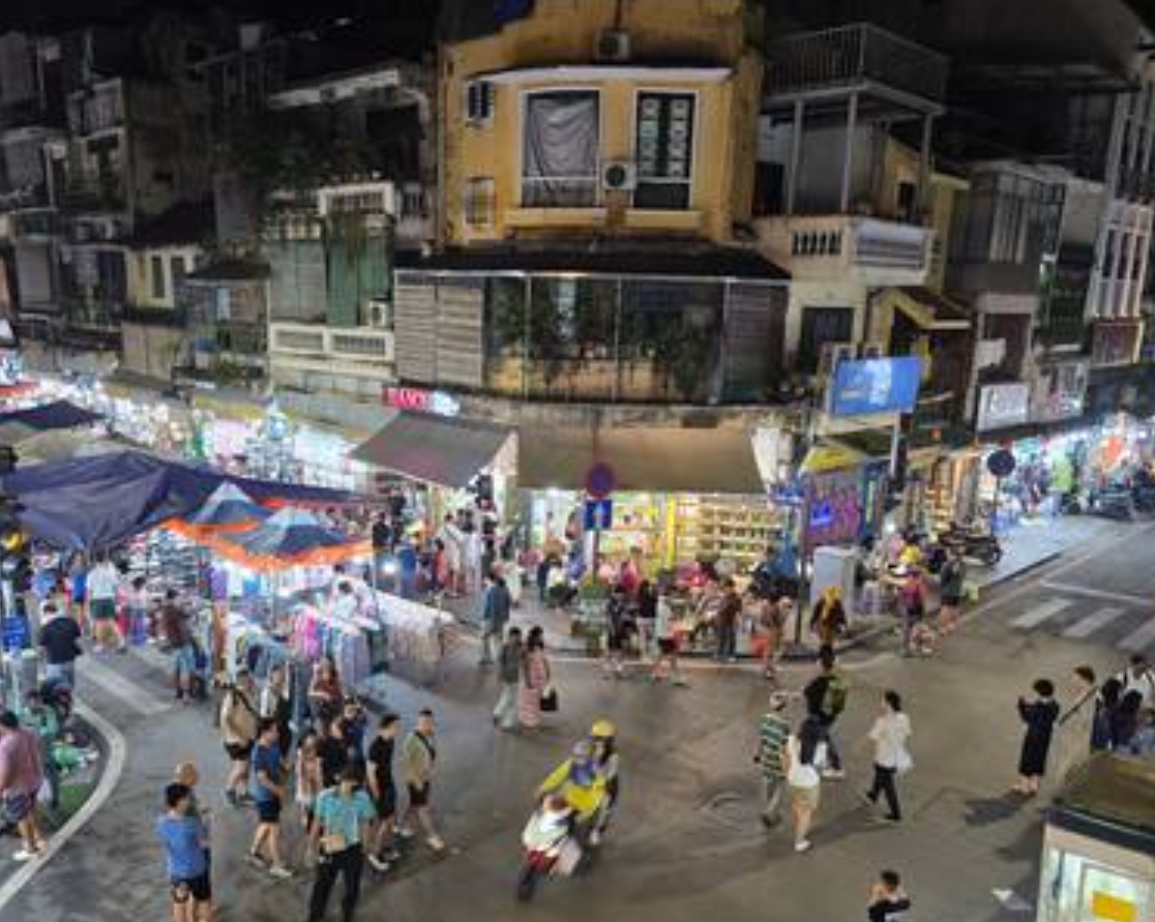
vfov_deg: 49.6
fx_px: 991
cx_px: 543
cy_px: 549
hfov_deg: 60.4
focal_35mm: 29
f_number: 1.7
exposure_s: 1/50
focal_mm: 6.3
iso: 160
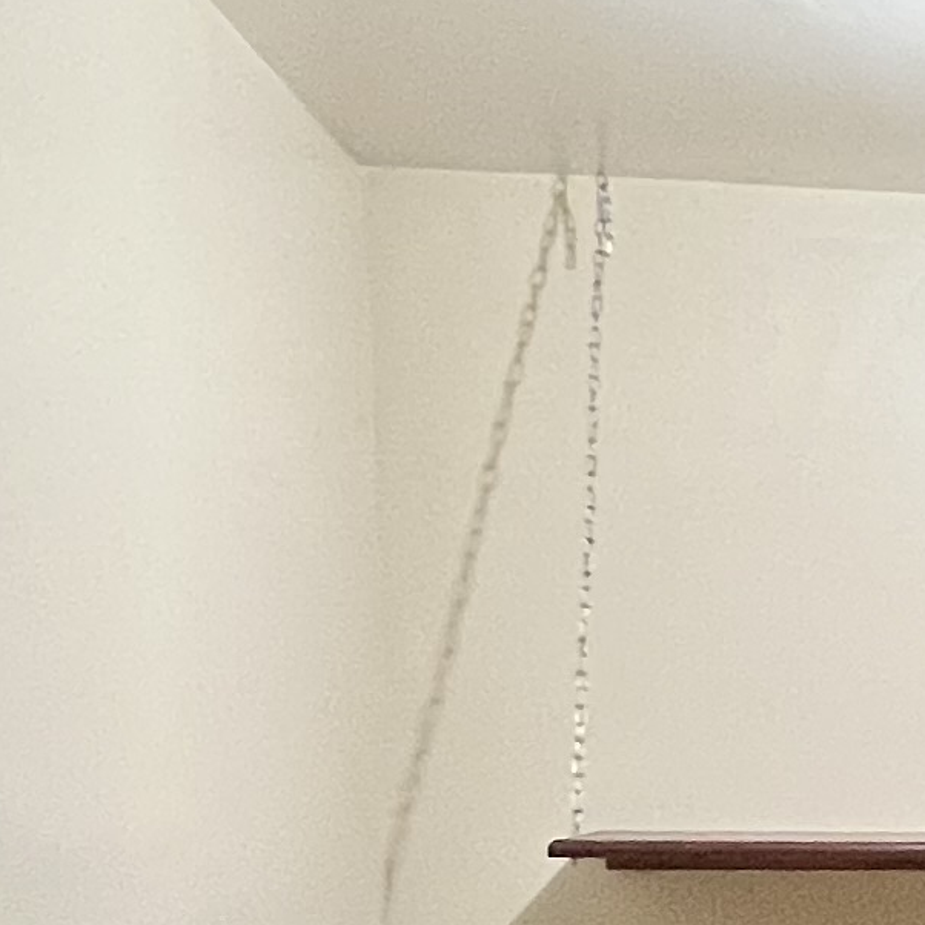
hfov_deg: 19.4
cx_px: 1412
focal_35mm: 77
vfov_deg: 21.6
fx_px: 2328
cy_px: 951
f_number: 1.8
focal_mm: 1.57
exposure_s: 1/60
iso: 320
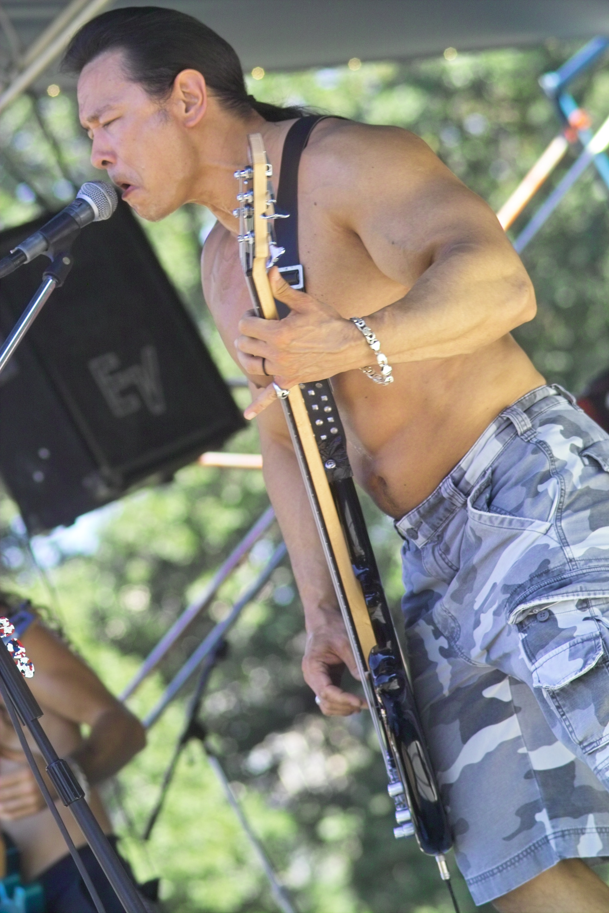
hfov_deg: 7.7
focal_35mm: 179
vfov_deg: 11.5
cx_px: 304
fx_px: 4542
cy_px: 456
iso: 200
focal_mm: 105
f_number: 4
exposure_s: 1/180
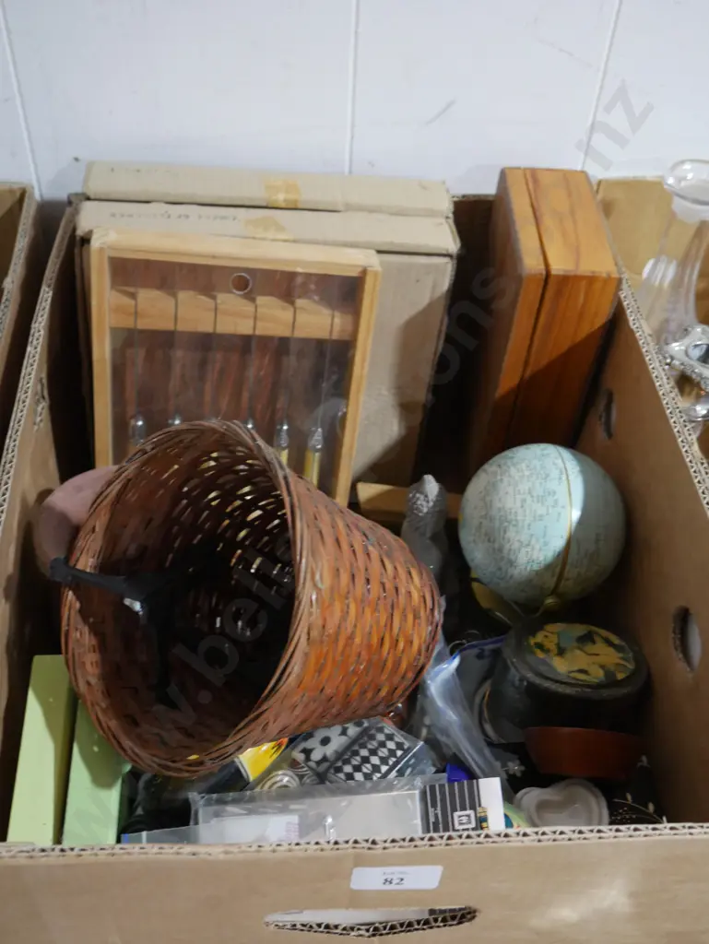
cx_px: 354
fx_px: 1037
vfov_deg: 49.0
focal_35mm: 38
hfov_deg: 37.8
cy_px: 472
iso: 2000
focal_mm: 19
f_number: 4.1
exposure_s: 1/60
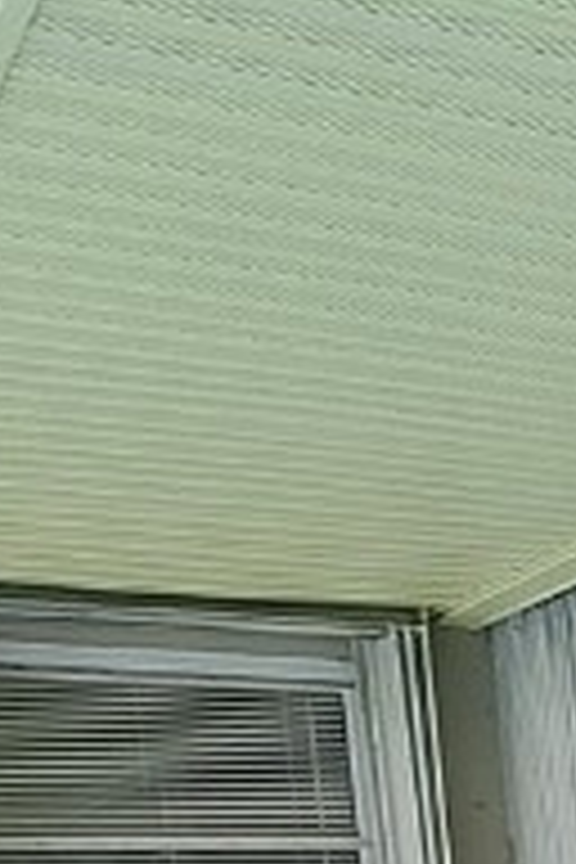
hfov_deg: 12.7
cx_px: 1512
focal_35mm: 72
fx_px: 1728
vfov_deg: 24.6
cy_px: 1116
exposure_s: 1/180
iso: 50
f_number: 2.2
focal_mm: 1.74
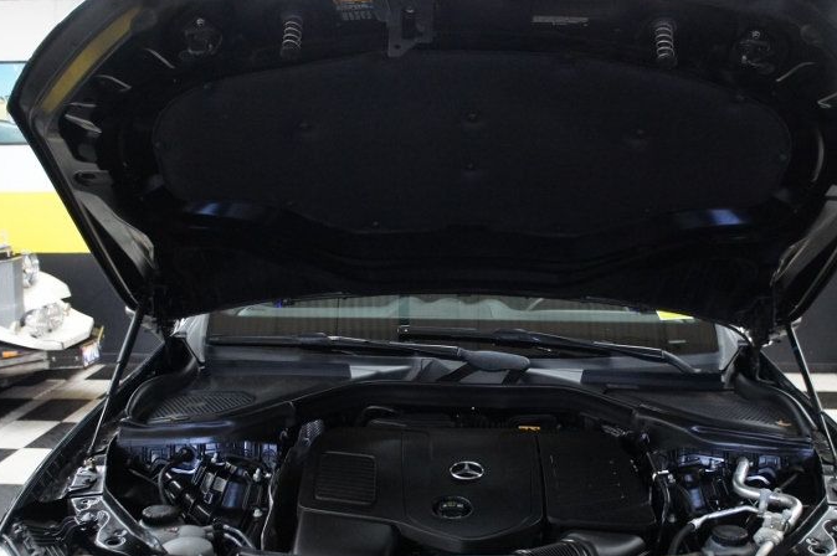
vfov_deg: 32.3
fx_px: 952
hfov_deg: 47.4
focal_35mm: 41
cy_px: 373
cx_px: 461
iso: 1600
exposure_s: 1/80
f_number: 3.5
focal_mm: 18
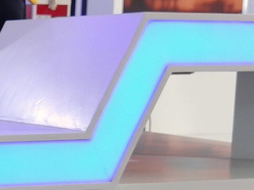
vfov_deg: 10.6
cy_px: 296
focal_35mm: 135
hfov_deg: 14.1
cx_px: -69
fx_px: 991
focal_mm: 4.75
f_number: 1.75
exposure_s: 1/100
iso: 119
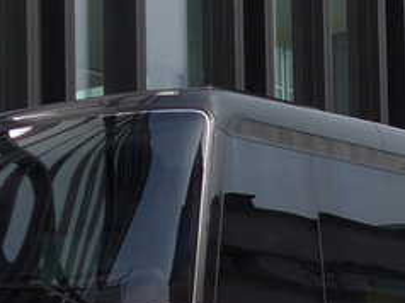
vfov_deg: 7.4
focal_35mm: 197
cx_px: 473
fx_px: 2303
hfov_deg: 9.9
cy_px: 398
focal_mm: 8.4
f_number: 2.6
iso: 80
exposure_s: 1/1600
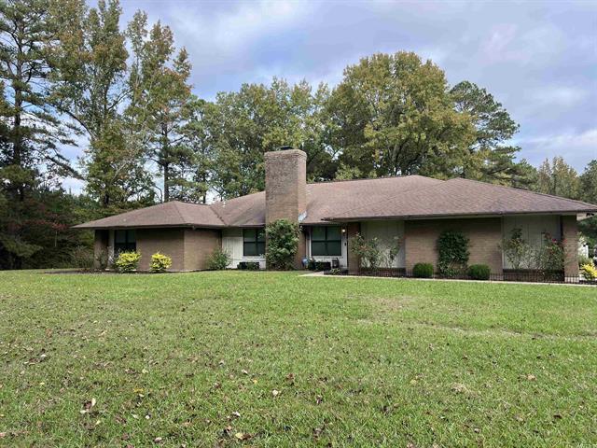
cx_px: 298
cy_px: 224
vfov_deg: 53.1
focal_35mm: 26
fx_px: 448
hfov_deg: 67.3
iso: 50
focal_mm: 5.7
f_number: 1.5
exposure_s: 1/957
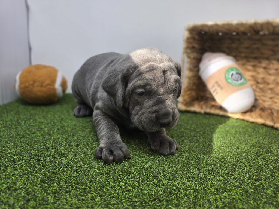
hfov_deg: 73.9
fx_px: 185
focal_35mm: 23
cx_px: 140
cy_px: 104
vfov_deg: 58.9
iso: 50
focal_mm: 6.3
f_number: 1.7
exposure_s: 1/120
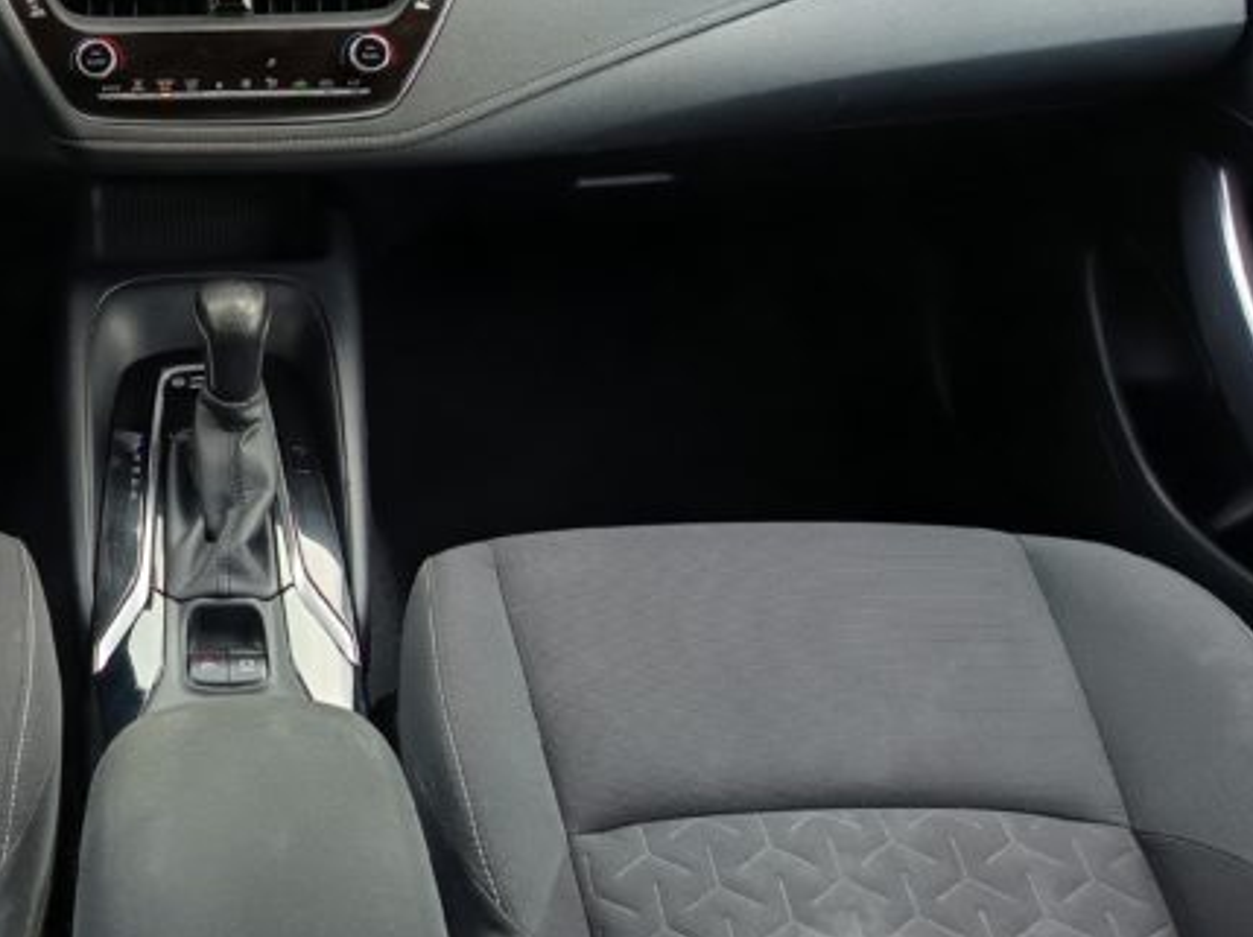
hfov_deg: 41.3
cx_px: 184
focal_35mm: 43
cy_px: 128
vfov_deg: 32.2
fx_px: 1555
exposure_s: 1/100
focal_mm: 5.24
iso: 107
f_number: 1.7
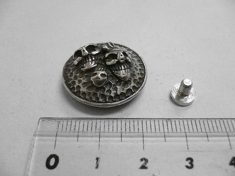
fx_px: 238
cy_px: 88
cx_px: 118
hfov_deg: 52.6
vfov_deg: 40.7
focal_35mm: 35
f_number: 2.8
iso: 100
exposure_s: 1/30
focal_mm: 5.8
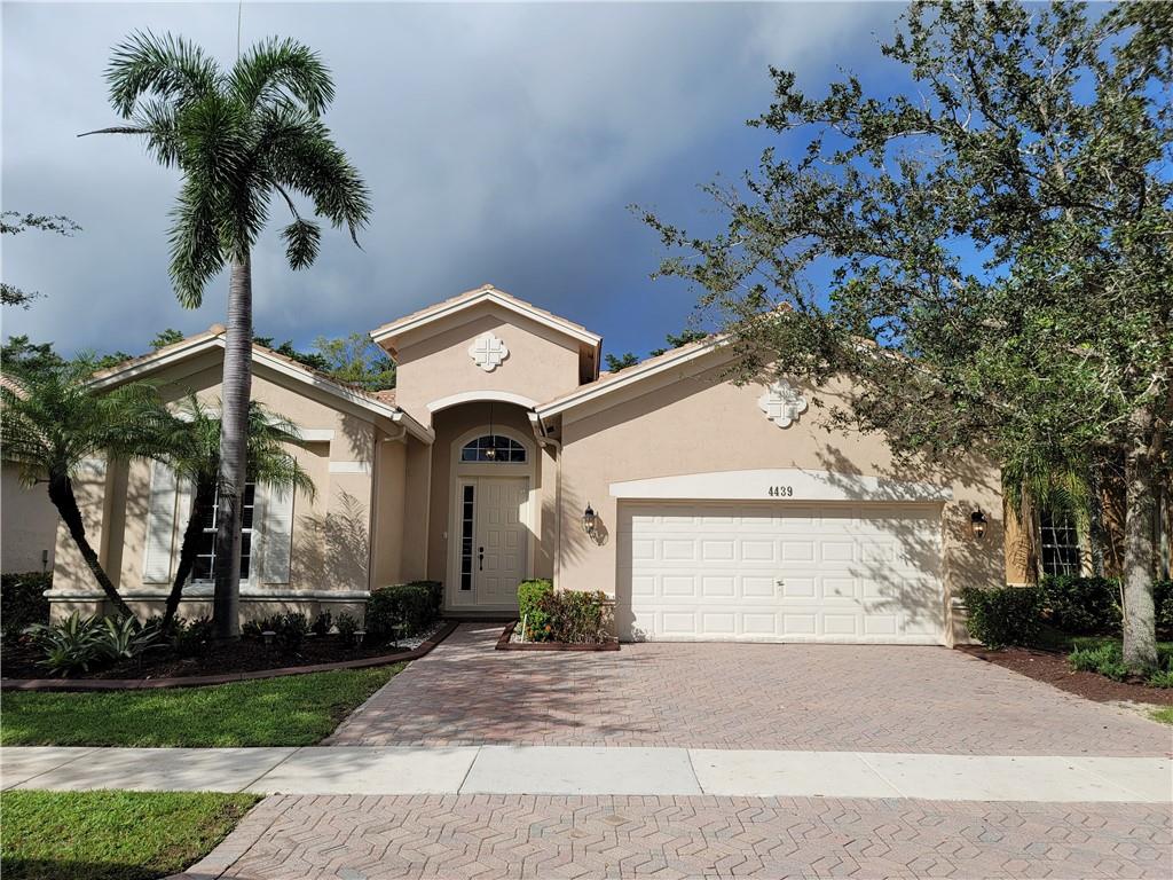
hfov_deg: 69.4
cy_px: 440
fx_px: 847
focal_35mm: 25
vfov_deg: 54.9
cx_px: 586
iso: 20
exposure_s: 1/1640
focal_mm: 7
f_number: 1.8
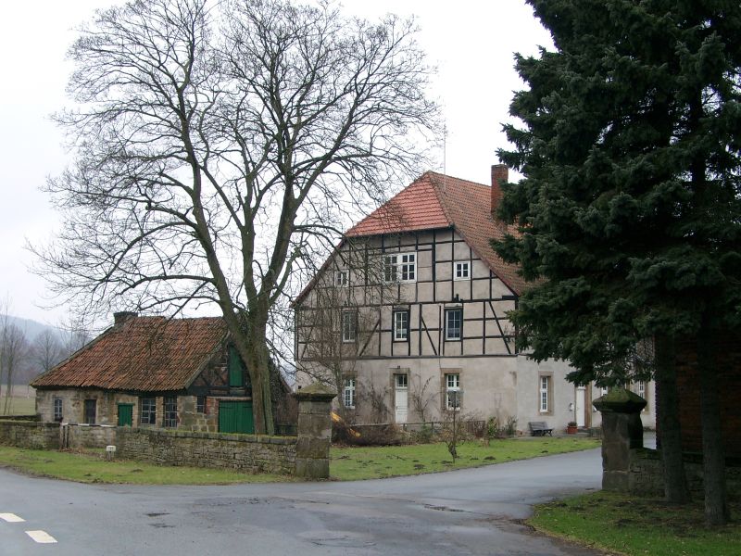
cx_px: 370
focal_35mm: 57
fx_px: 1220
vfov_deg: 25.7
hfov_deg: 33.8
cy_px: 278
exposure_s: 1/88
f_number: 4
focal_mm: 11.76
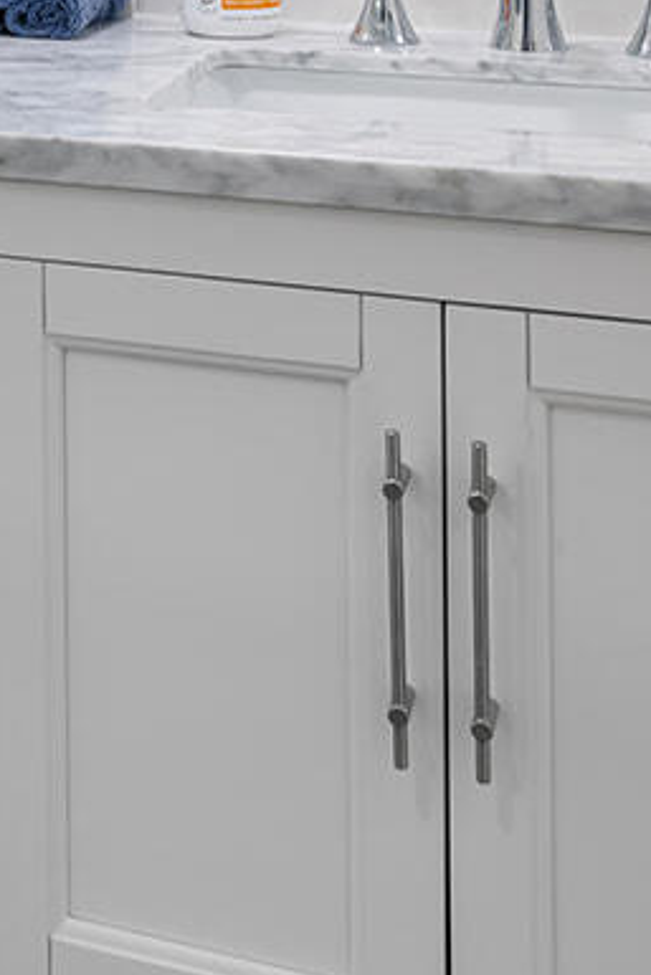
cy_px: -213
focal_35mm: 79
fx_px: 2141
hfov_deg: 15.7
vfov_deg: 23.4
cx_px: -361
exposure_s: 1/30
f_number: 8
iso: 400
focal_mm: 19
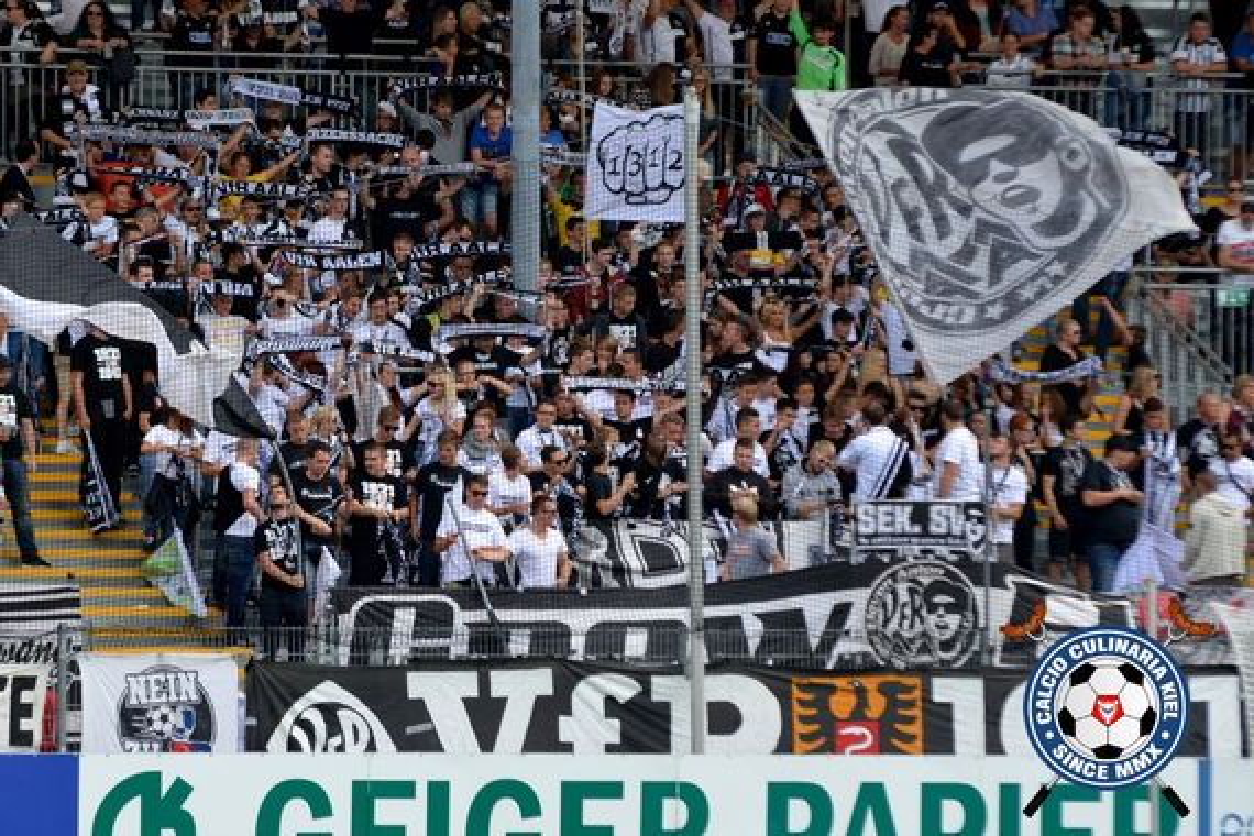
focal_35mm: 300
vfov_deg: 4.6
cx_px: 627
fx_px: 10449
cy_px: 418
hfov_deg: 6.9
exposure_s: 1/1000
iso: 400
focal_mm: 200
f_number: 4.5
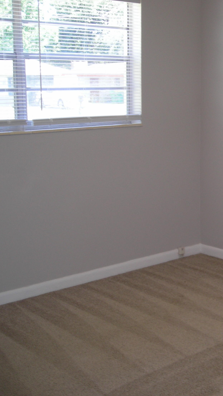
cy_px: 196
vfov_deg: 37.2
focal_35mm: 56
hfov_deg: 20.3
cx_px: 257
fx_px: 589
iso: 65
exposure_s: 1/30
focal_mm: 6.3
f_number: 3.2
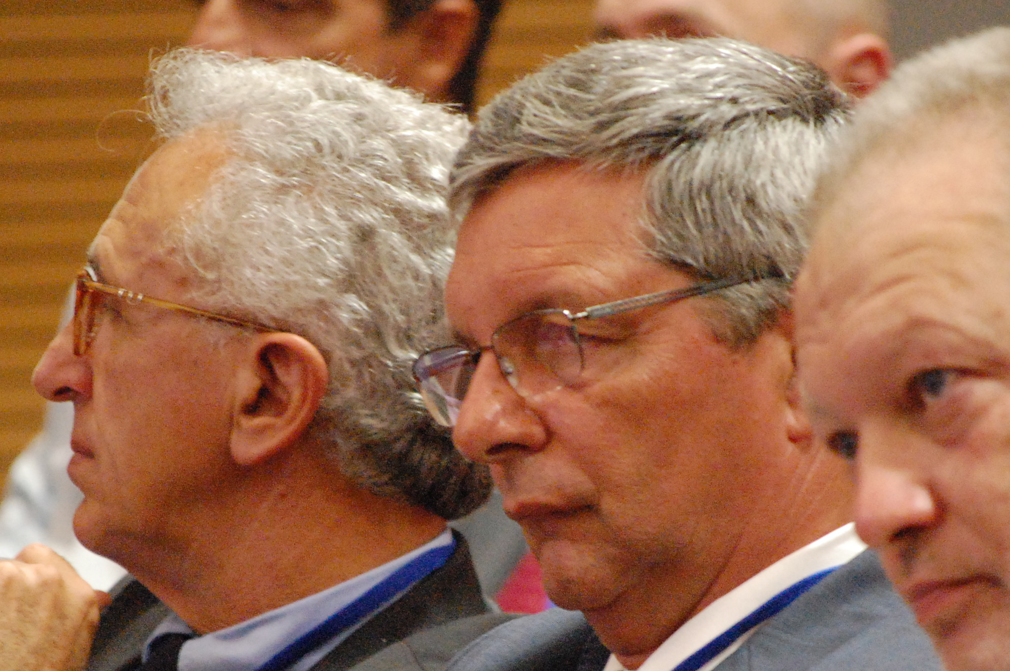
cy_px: 466
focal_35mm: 450
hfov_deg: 4.6
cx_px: 577
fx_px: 12613
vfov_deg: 3.0
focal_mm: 200
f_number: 5.6
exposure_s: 1/40
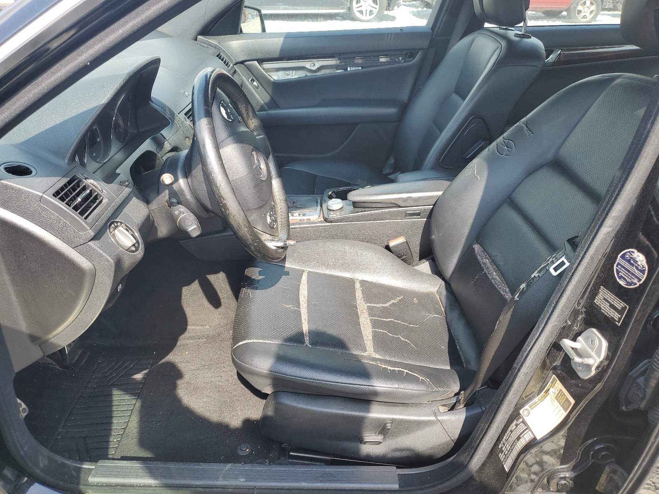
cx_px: 330
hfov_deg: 67.3
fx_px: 495
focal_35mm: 26
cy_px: 247
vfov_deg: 53.1
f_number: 1.5
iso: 50
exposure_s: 1/435
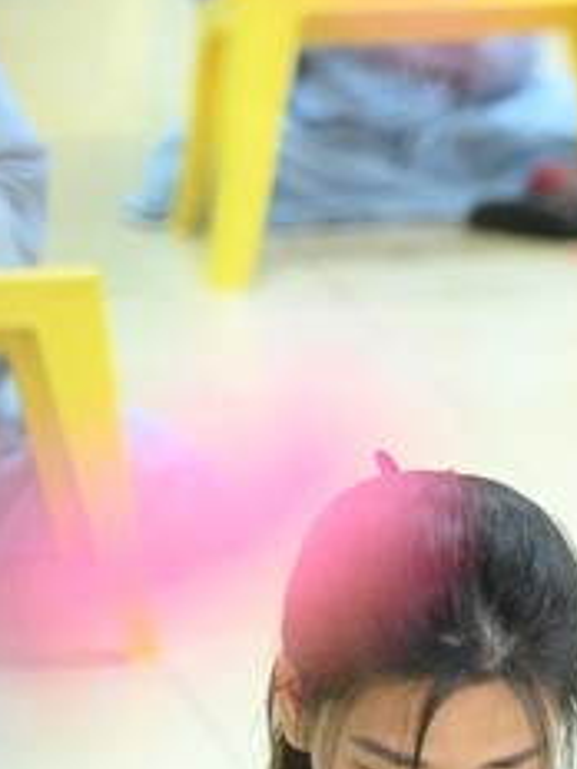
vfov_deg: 6.1
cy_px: 822
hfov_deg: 4.6
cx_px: 434
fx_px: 7179
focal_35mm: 323
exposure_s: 1/200
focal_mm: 120
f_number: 4
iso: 16000
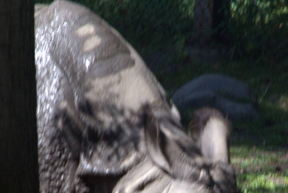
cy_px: 235
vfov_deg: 1.7
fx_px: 6424
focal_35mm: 802
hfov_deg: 2.6
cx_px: 190
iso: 400
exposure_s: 1/160
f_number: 6.3
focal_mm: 200
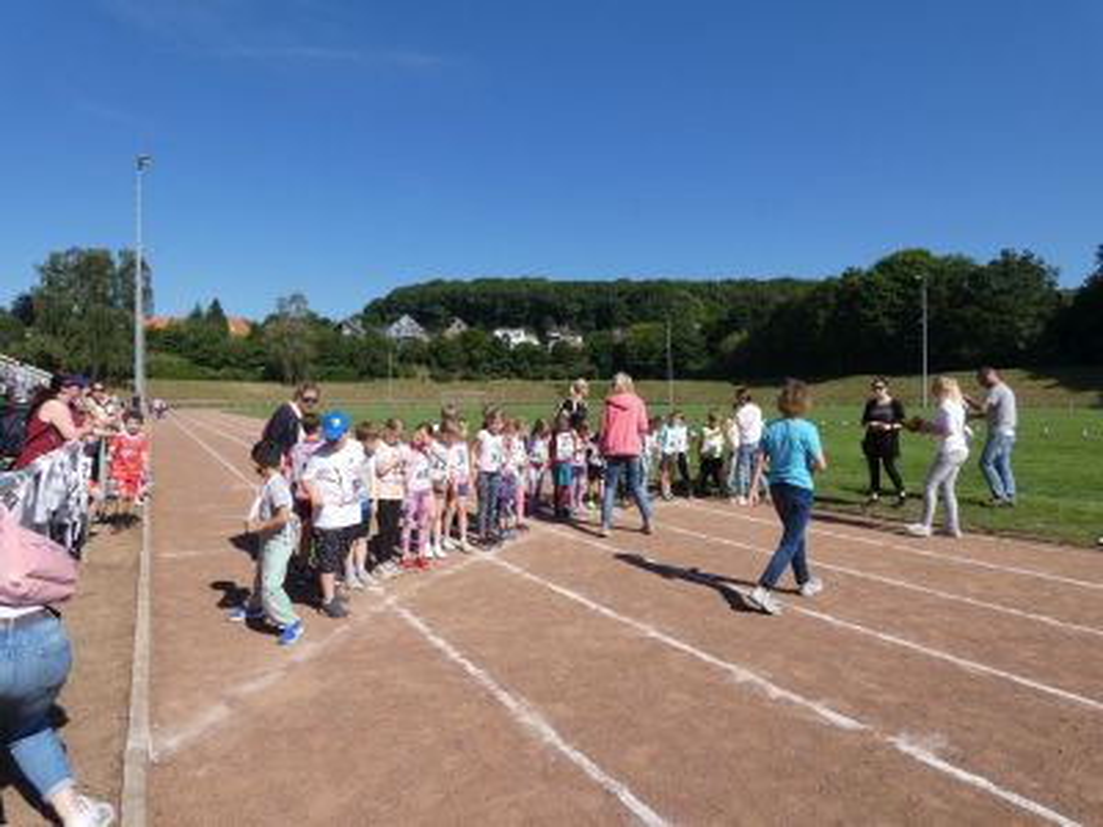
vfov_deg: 66.0
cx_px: 552
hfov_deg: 81.7
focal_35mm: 20
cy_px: 414
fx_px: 637
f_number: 4
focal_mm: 3.6
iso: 80
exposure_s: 1/1000
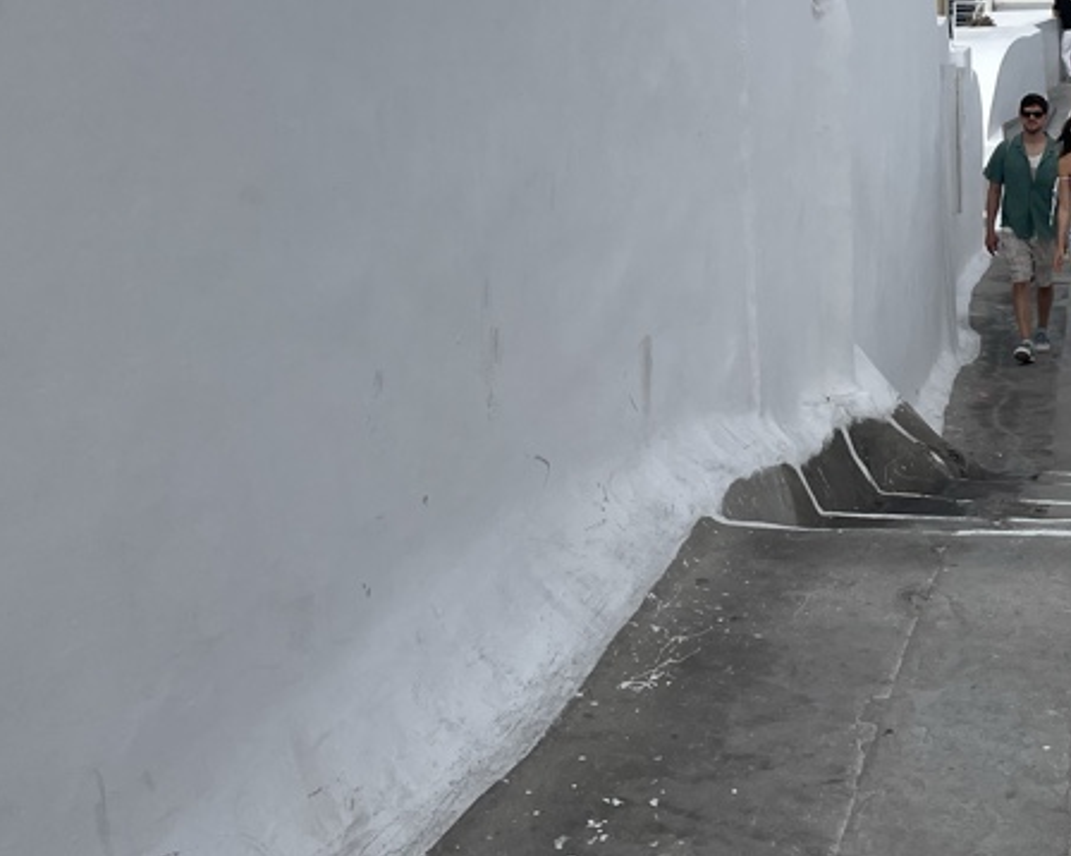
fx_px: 1838
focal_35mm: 58
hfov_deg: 32.4
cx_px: 657
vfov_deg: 26.0
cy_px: 249
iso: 32
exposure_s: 1/6135
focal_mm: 4.2
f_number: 1.6
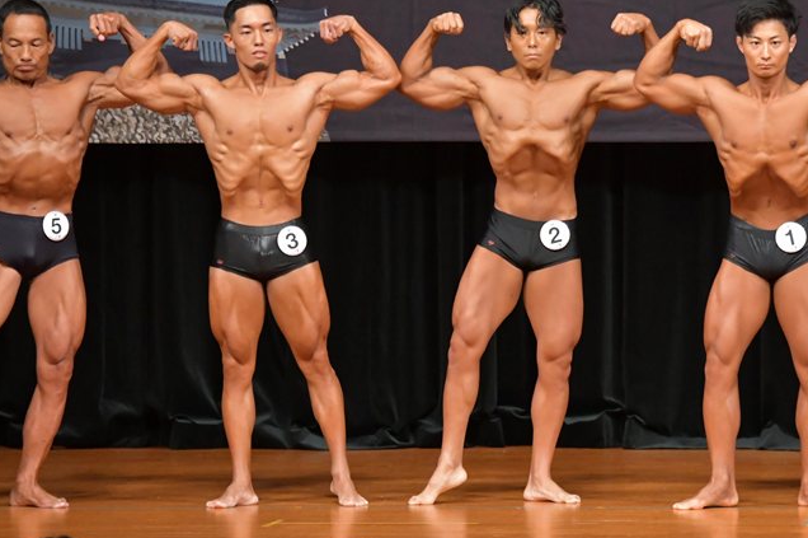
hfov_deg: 6.3
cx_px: 447
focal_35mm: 329
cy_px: 265
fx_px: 7378
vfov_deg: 4.2
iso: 6400
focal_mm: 180
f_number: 5.6
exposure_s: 1/400
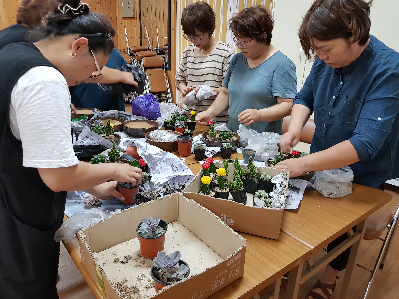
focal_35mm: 26
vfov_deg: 53.1
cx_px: 200
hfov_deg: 67.3
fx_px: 300
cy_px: 150
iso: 160
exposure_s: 1/40
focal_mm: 4.2
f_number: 1.7
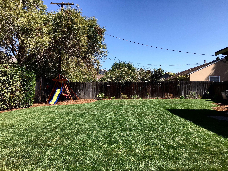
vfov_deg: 48.2
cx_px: 114
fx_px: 191
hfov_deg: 61.7
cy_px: 86
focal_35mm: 29
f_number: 2.2
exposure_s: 1/1282
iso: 25
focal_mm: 4.15
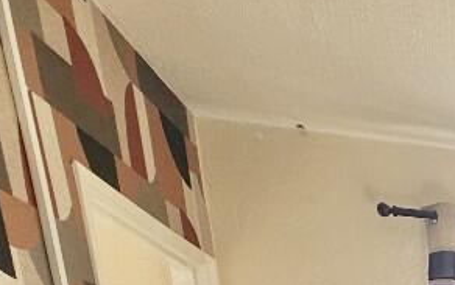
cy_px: 590
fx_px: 645
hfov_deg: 27.1
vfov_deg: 17.1
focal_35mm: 52
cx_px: 686
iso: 64
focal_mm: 2.22
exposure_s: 1/222
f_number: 2.2
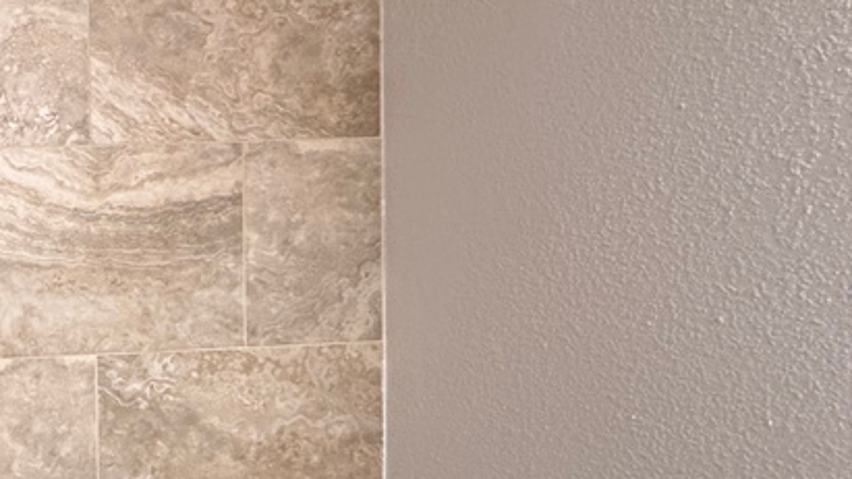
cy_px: 270
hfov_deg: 40.1
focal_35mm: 38
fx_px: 858
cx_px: -135
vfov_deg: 31.1
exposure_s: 1/60
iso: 250
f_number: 2.2
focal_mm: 2.22
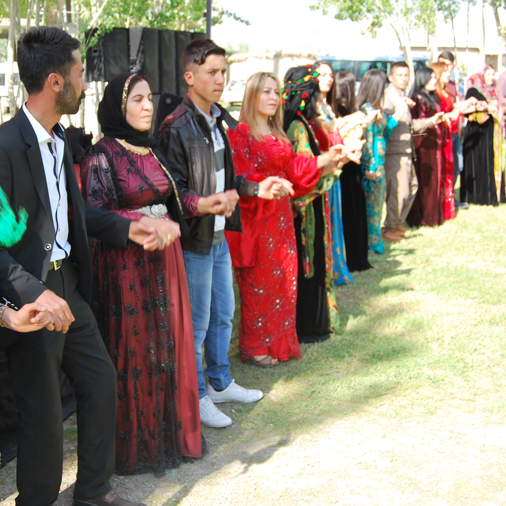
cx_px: 164
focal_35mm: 50
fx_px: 827
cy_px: 251
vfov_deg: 34.0
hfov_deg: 33.7
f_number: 5.6
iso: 125
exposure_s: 1/125
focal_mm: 26
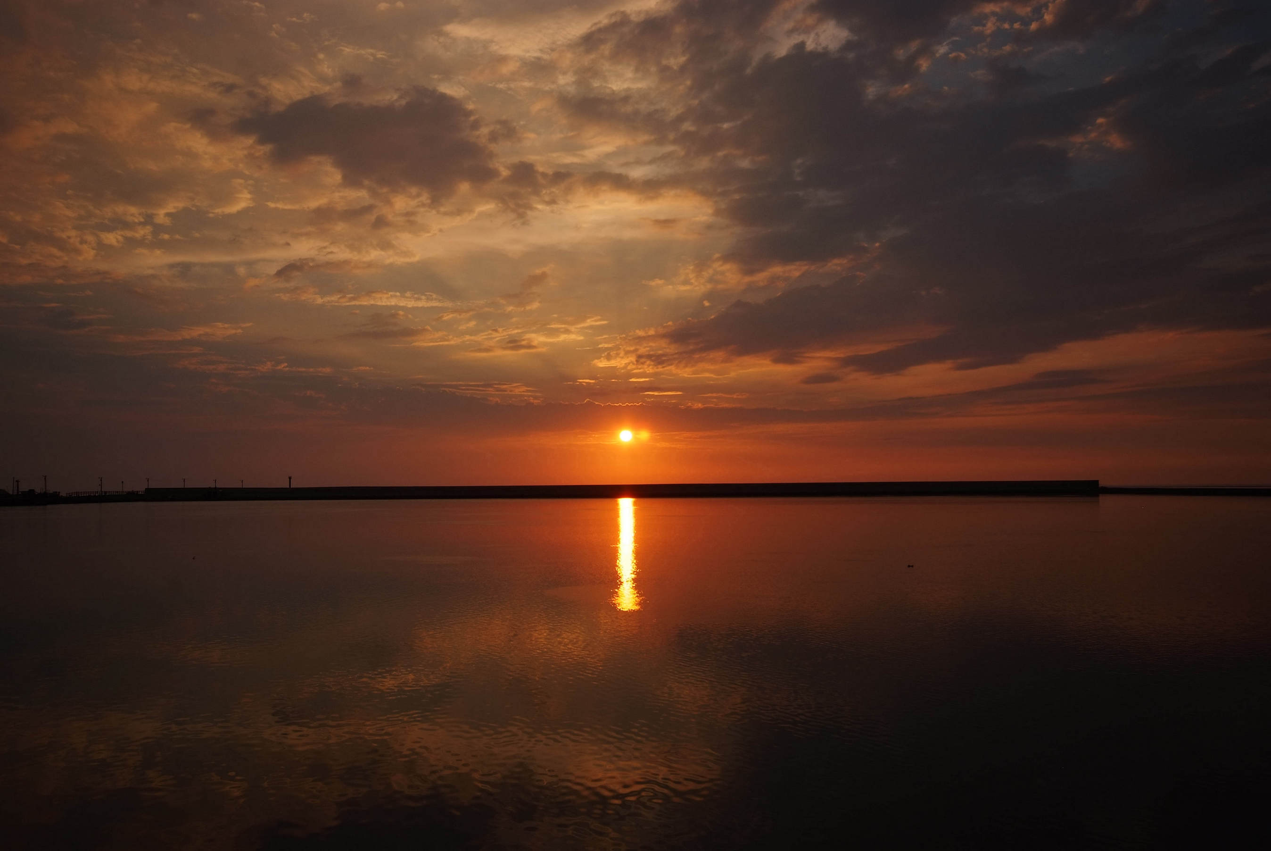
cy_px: 426
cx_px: 636
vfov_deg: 43.7
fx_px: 1060
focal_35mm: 30
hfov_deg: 61.9
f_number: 8
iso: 100
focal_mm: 20
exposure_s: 1/285
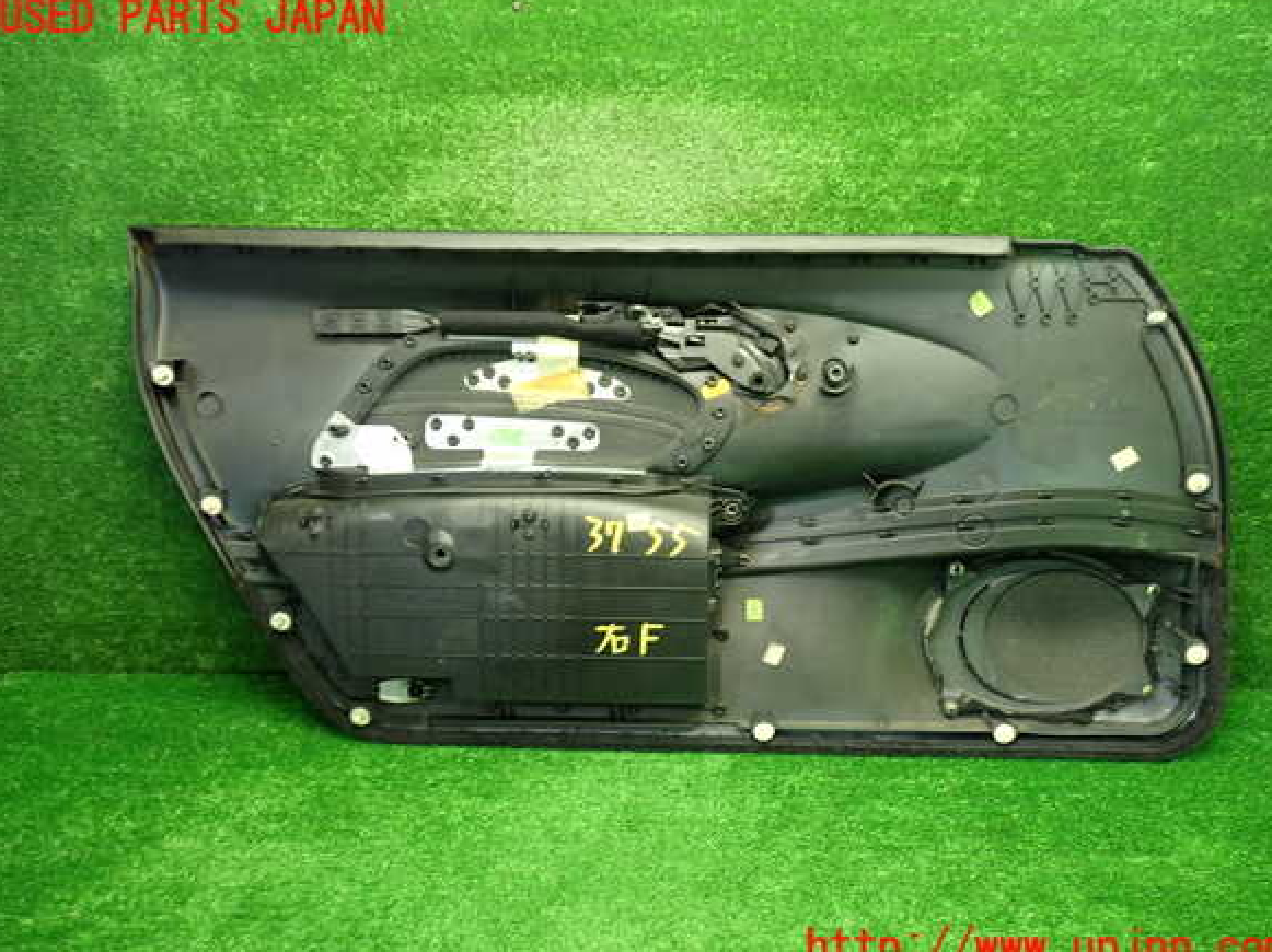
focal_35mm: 31
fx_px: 1138
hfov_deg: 58.4
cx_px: 644
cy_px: 484
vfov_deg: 45.4
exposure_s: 1/30
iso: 320
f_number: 2.3
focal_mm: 5.4
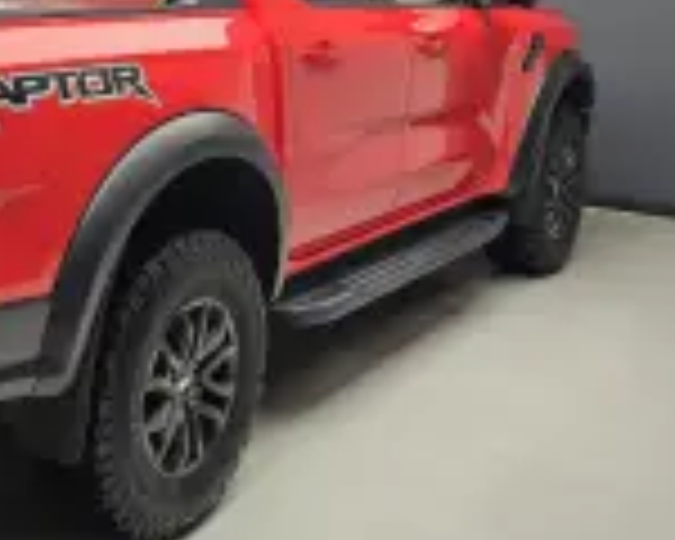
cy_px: 112
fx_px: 1079
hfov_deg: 31.8
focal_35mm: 54
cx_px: -14
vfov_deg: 27.6
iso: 32
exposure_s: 1/54.3
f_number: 1.7
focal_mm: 6.3
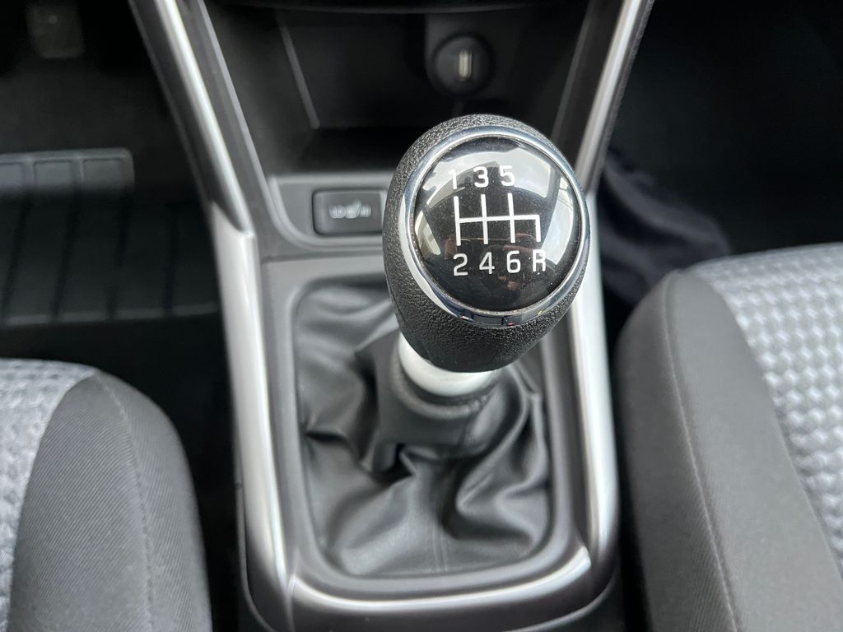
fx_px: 633
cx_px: 422
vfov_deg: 53.1
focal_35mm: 26
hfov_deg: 67.3
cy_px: 316
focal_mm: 5.1
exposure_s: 1/60
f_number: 1.6
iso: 500
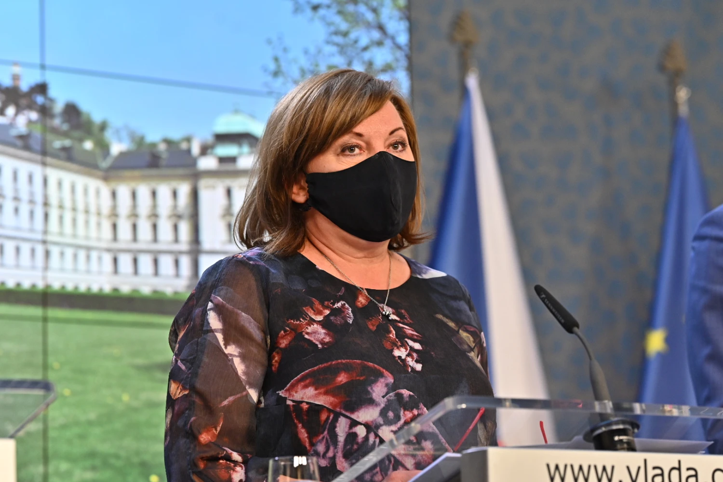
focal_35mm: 135
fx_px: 2711
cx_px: 362
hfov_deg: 15.2
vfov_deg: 10.2
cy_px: 241
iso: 800
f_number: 4
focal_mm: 135
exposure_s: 1/60
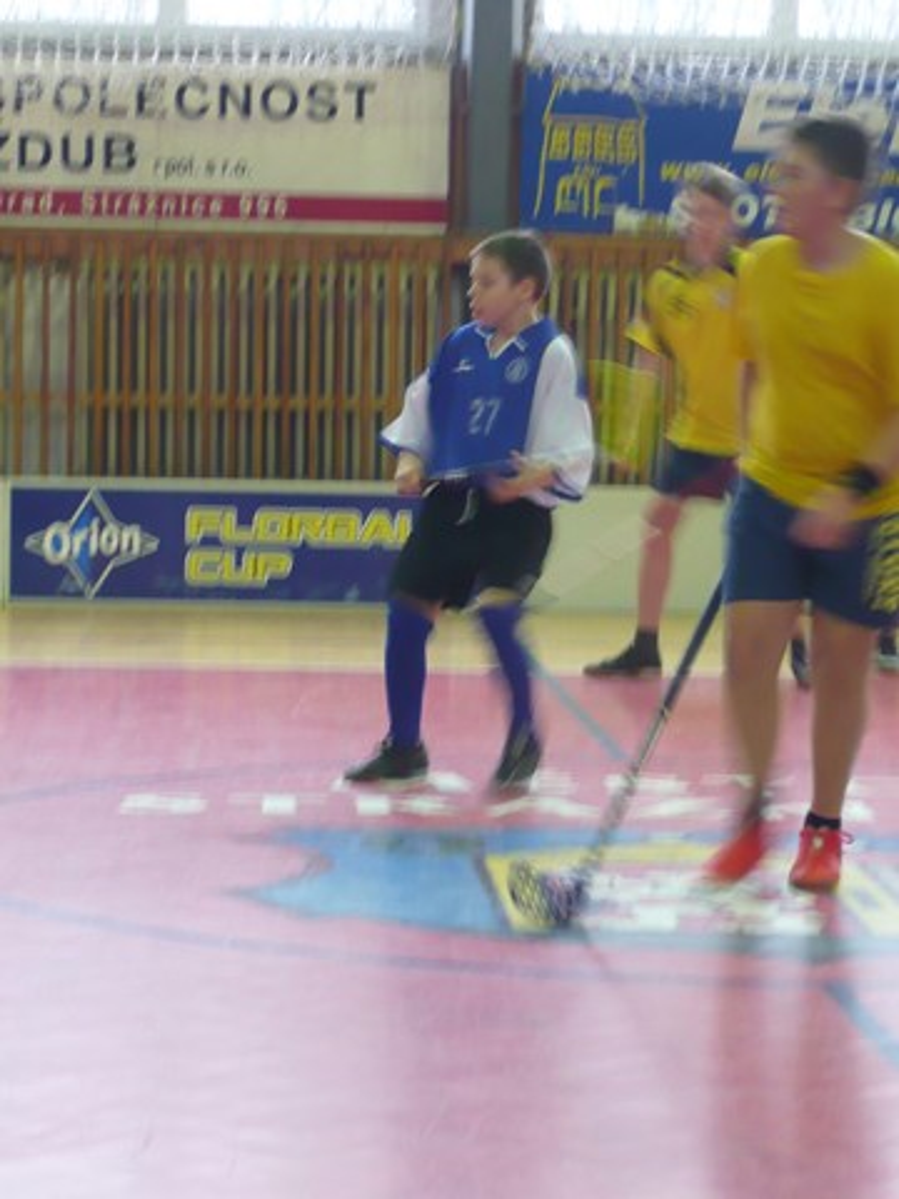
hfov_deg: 12.9
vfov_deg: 17.1
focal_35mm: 115
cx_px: 450
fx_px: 3982
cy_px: 600
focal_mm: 13.9
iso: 200
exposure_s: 1/13
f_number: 4.4
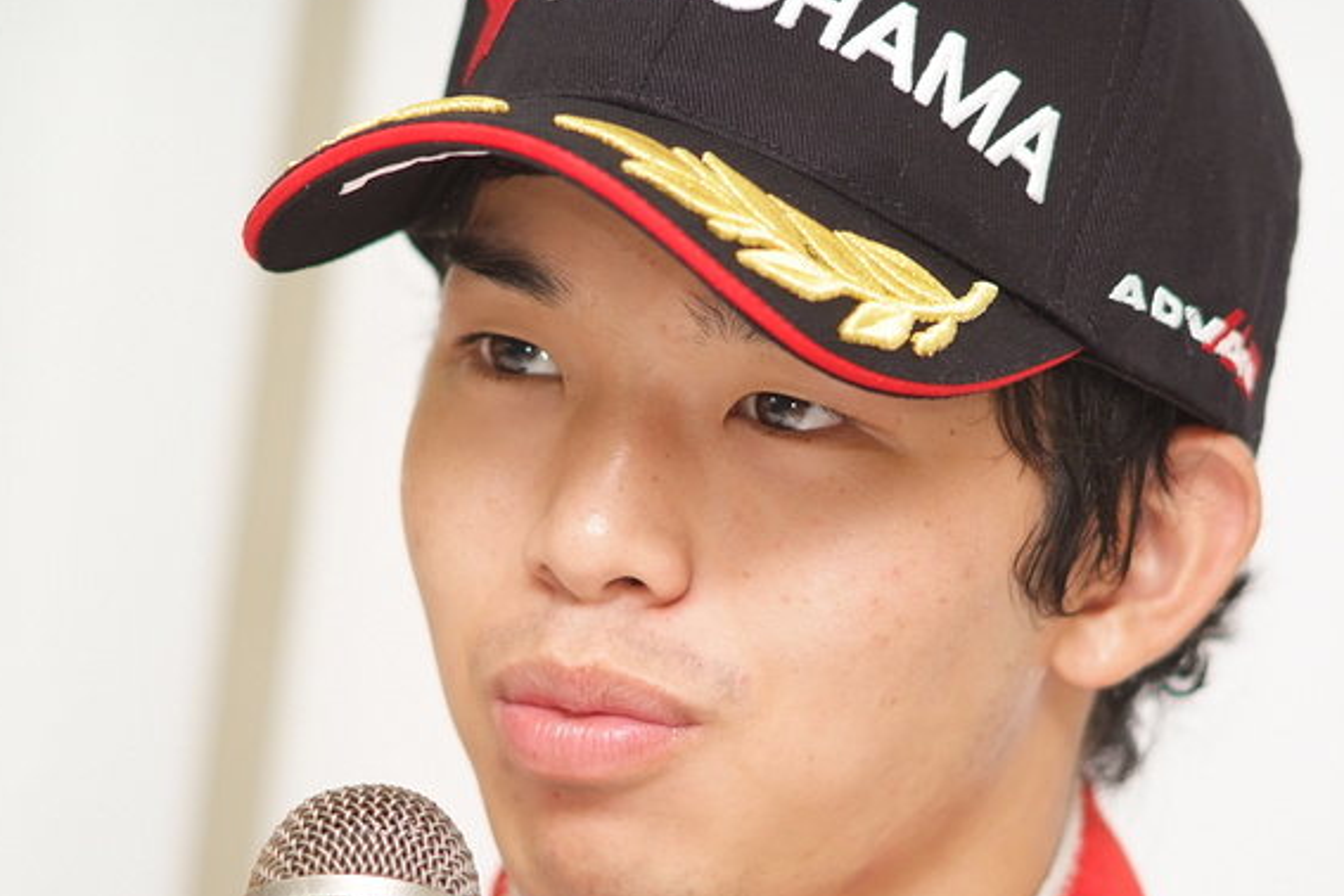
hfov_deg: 6.0
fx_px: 12804
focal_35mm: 343
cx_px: 704
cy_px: 533
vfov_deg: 4.0
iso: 400
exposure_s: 1/250
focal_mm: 180
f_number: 2.8
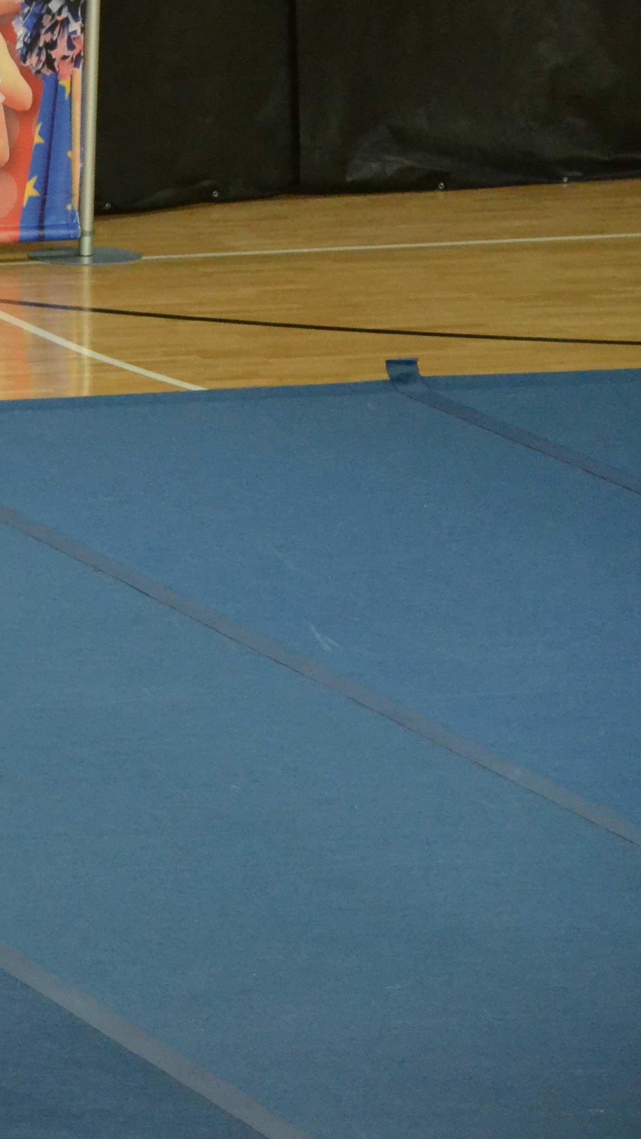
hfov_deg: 3.5
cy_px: 374
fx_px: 10336
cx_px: -507
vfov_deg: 6.3
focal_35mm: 342
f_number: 5.6
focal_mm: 105
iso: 3200
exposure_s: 1/320
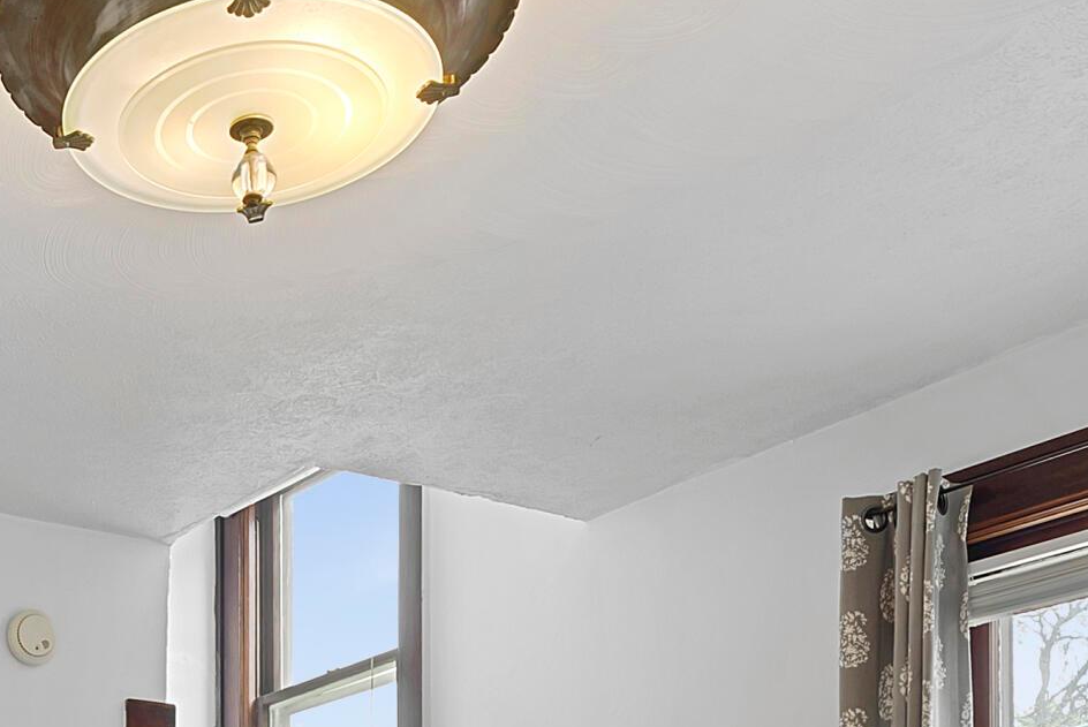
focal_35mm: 54
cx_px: -69
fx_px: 1633
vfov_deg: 21.1
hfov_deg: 32.9
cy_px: 1104
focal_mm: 17
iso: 640
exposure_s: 1/2
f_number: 9
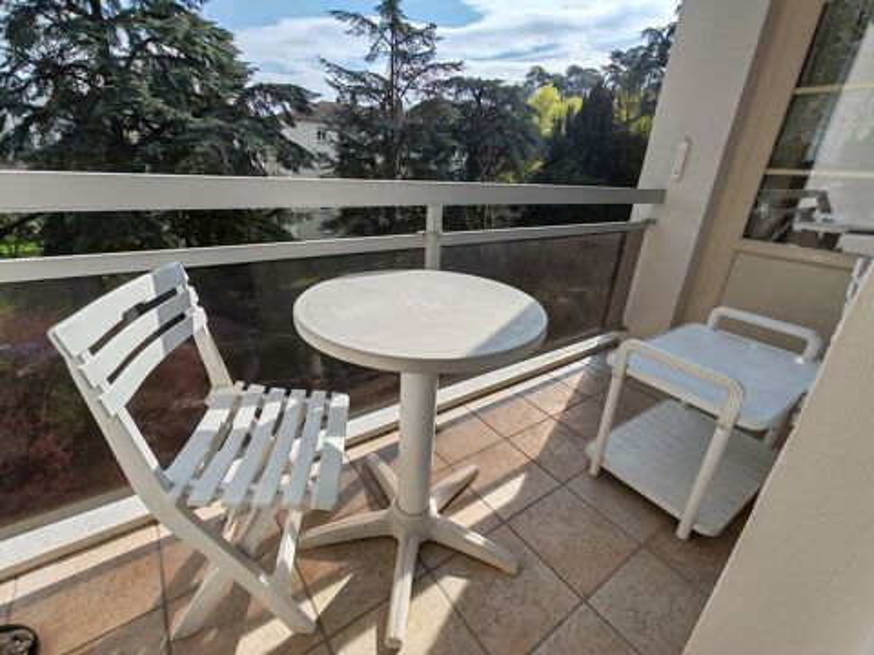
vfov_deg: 78.1
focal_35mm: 16
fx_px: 404
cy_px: 328
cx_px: 437
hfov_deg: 94.5
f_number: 2.2
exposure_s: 1/1800
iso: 50
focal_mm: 1.96
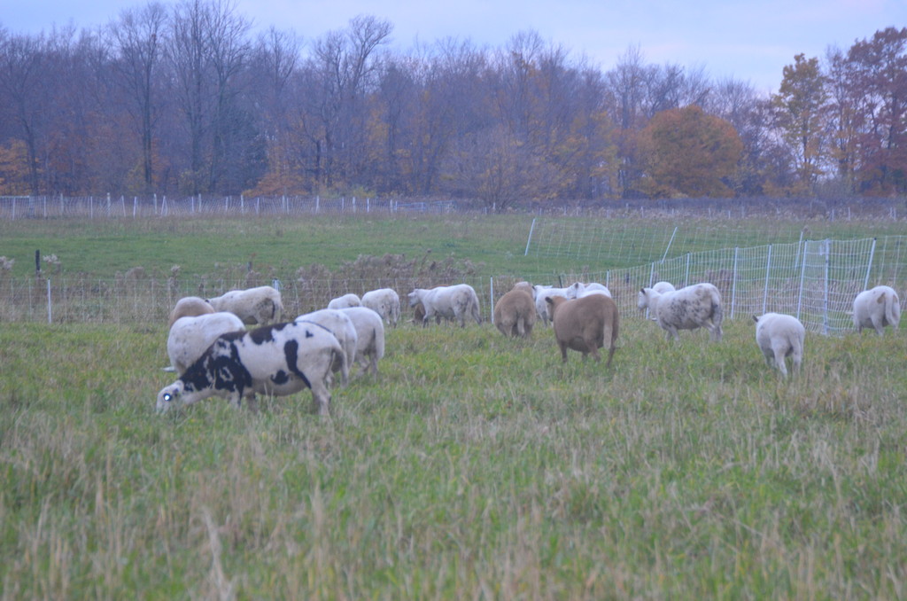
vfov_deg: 7.6
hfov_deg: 11.4
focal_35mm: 180
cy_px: 300
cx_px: 454
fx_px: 4525
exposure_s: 1/60
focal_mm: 120
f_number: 5.6
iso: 1400
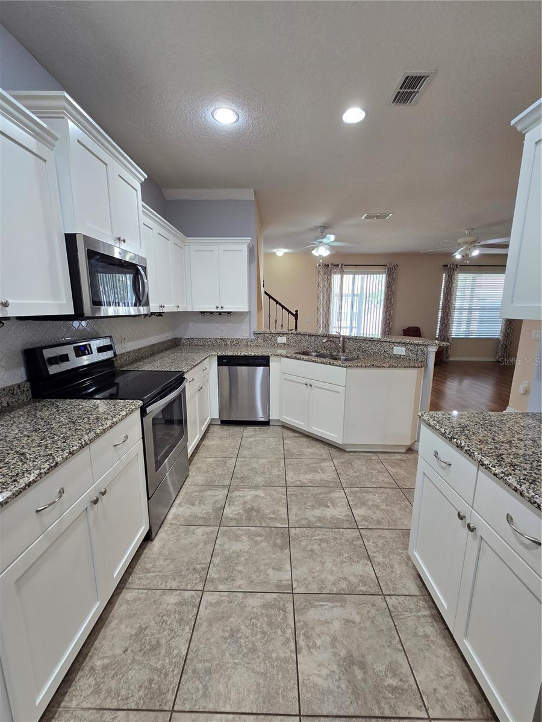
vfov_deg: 106.2
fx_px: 271
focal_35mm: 13
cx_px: 271
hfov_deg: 89.9
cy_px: 361
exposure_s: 1/60
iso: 125
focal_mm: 2.2
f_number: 2.2
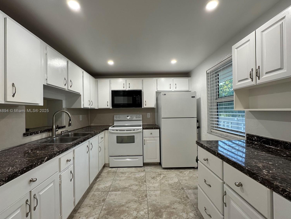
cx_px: 142
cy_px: 111
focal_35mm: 15
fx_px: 126
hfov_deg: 98.2
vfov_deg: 81.7
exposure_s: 1/120
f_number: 2.2
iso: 200
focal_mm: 2.22
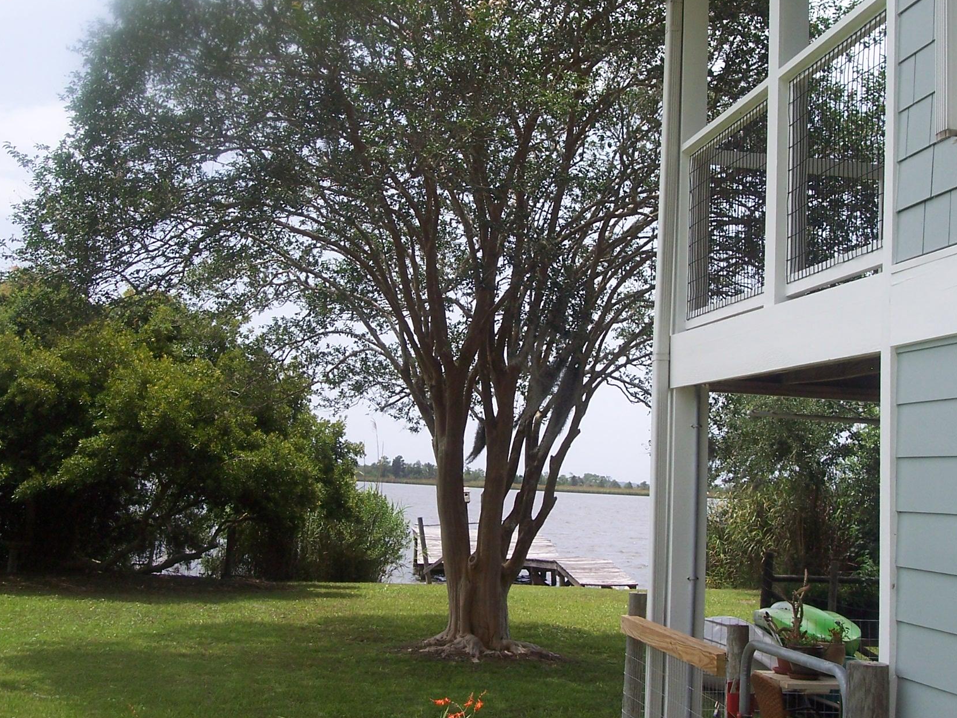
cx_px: 428
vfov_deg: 26.8
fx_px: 1493
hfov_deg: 35.5
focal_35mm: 54
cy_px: 223
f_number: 4
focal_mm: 8
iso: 100
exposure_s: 1/500
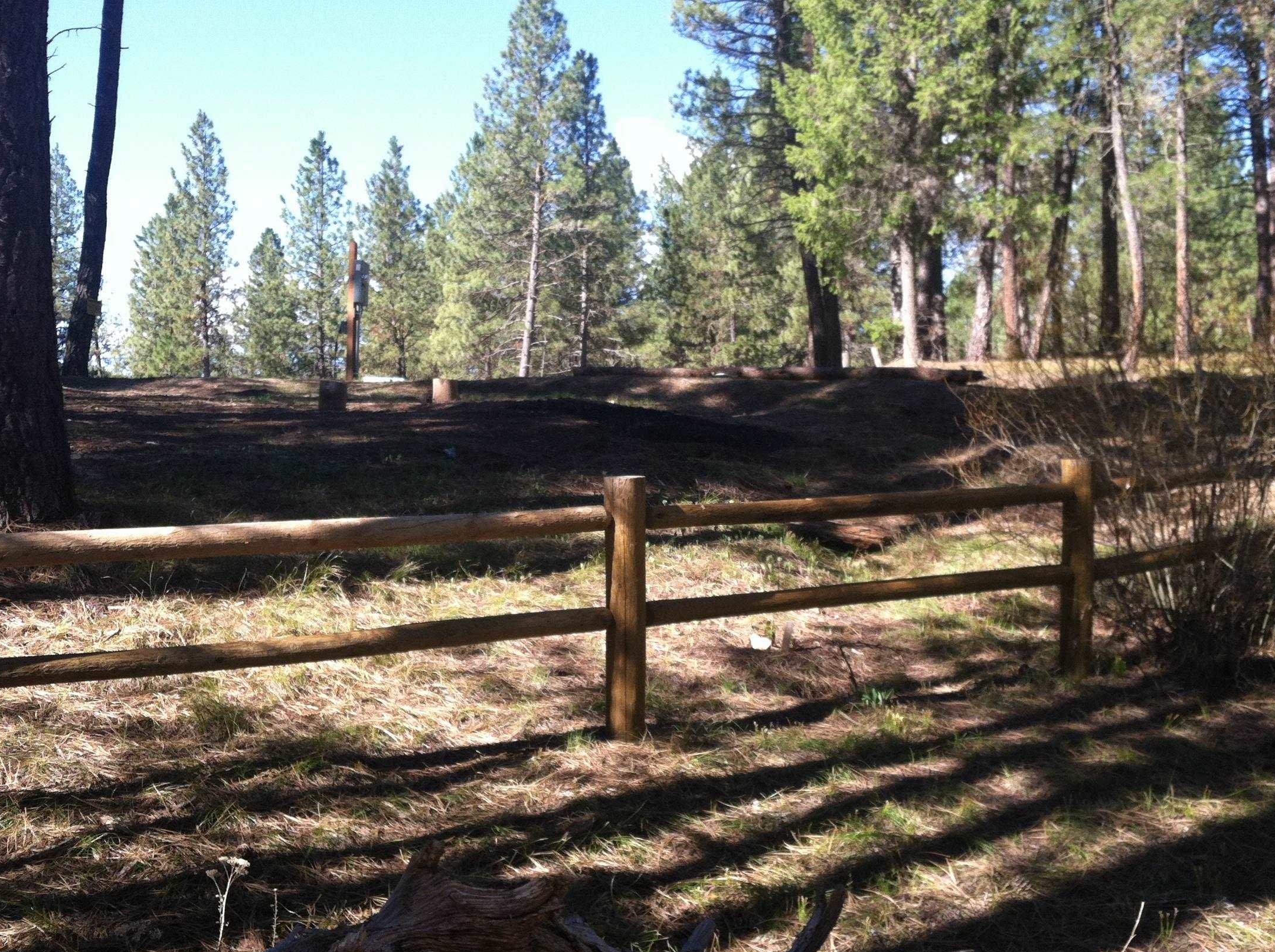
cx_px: 668
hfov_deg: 44.8
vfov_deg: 34.2
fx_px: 1545
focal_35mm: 42
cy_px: 505
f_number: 2.8
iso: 80
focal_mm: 3.85
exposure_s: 1/250
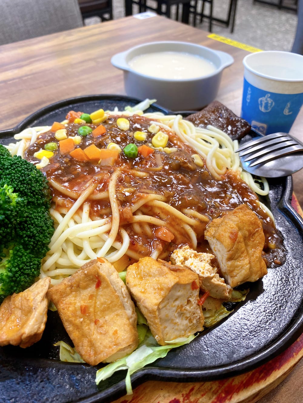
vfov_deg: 67.3
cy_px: 202
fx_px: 303
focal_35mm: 26
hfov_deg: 53.1
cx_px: 152
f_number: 1.8
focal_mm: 4.25
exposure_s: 1/60
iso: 80
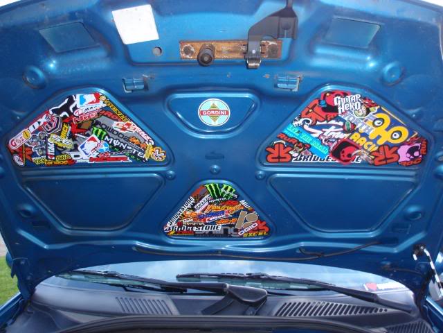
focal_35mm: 28
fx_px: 358
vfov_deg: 49.7
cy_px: 166
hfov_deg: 63.4
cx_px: 222
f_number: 3.2
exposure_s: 1/30
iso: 100
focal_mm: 5
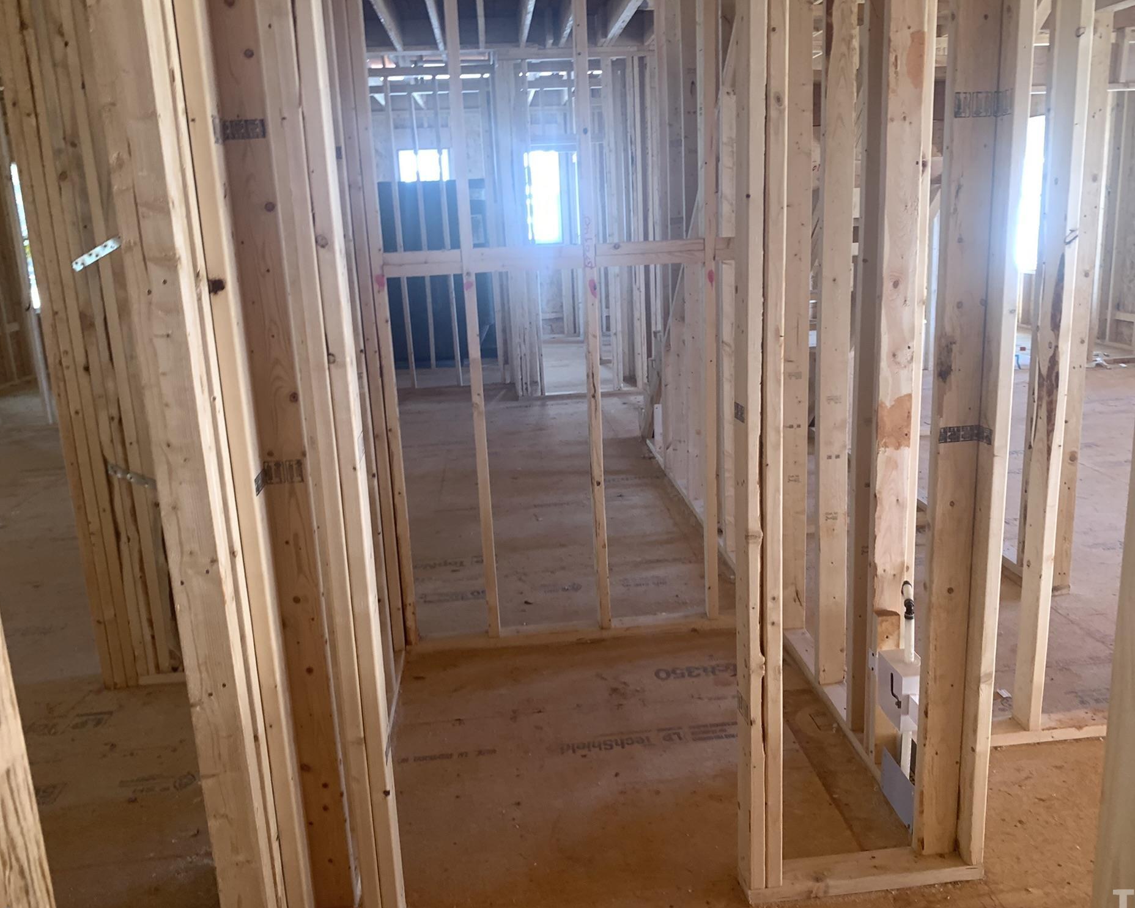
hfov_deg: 62.2
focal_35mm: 28
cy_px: 449
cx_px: 587
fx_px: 941
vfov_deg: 51.5
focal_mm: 4.25
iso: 100
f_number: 1.8
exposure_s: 1/62
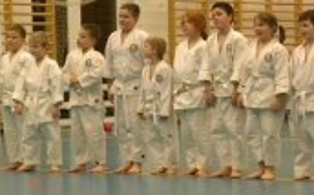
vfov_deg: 7.1
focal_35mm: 185
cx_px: 188
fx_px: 1581
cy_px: 115
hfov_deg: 11.3
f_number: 4
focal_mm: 13.4
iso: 400
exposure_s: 1/81
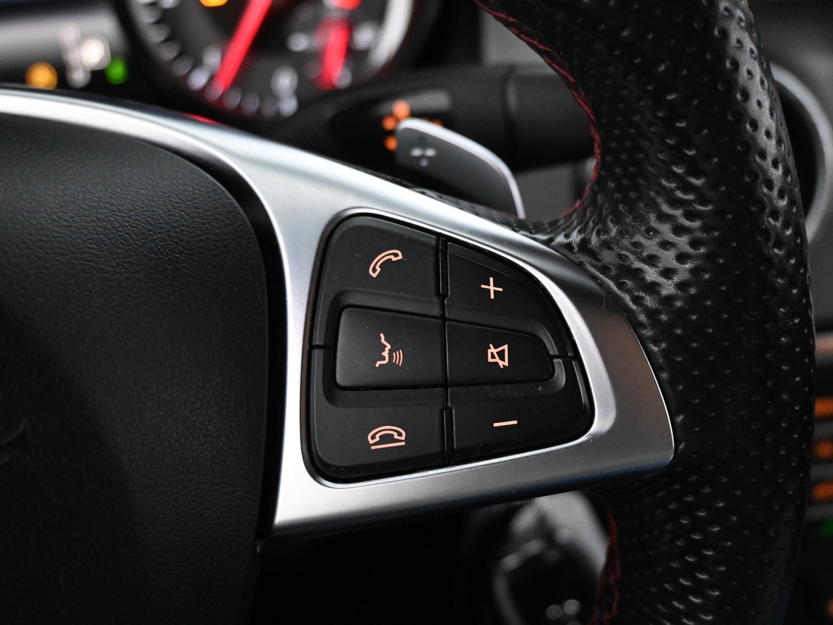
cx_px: 444
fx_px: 903
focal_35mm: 38
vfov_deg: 38.1
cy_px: 312
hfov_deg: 49.5
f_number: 4.2
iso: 5600
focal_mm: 23
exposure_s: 1/40
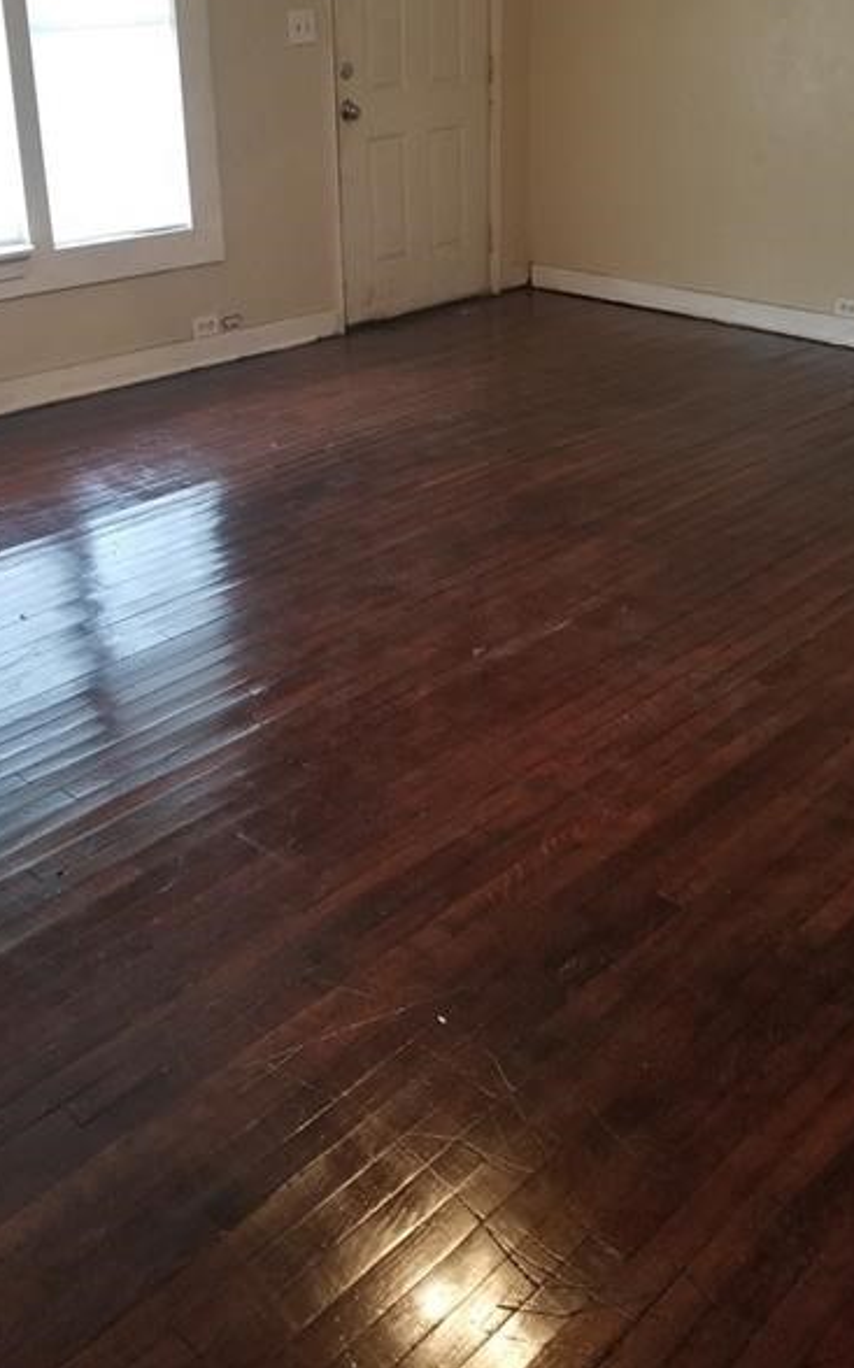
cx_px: 470
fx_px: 1342
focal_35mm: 36
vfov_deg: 53.5
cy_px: 521
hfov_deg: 35.3
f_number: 1.7
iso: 250
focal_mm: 4.25
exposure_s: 1/30
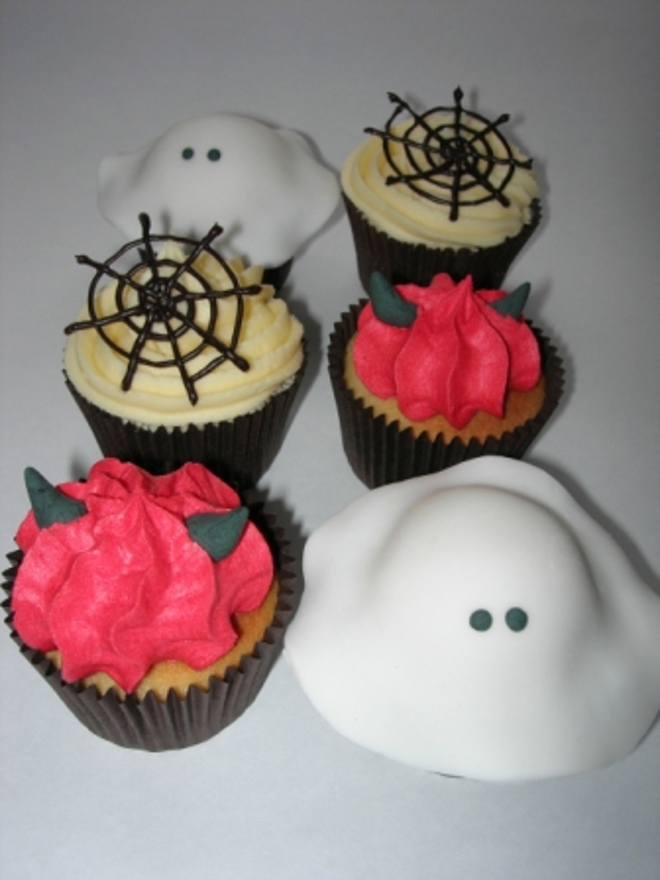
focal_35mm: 38
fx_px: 966
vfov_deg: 49.0
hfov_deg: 37.7
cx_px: 330
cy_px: 440
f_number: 4.8
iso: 64
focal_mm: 7.8
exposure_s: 1/60.1
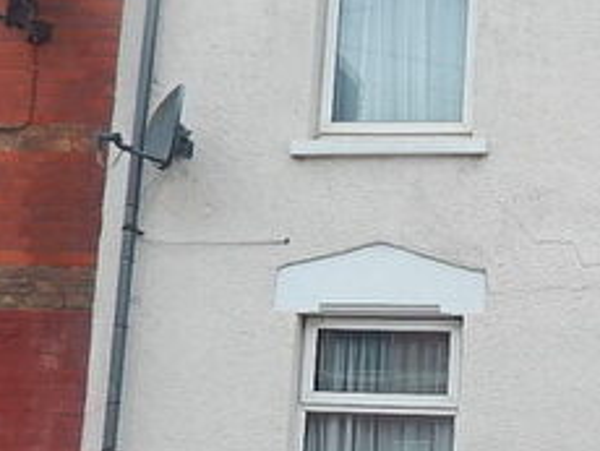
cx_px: 514
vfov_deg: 21.0
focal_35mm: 70
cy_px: 304
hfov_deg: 27.0
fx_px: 1215
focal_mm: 4
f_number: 3
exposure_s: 1/640
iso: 125
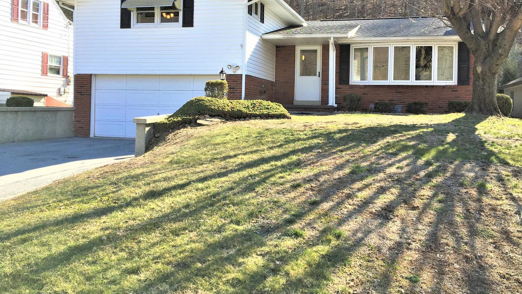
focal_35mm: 34
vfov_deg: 34.4
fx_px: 471
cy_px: 106
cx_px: 279
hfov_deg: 58.0
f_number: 2.2
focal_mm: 4.15
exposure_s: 1/527
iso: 25
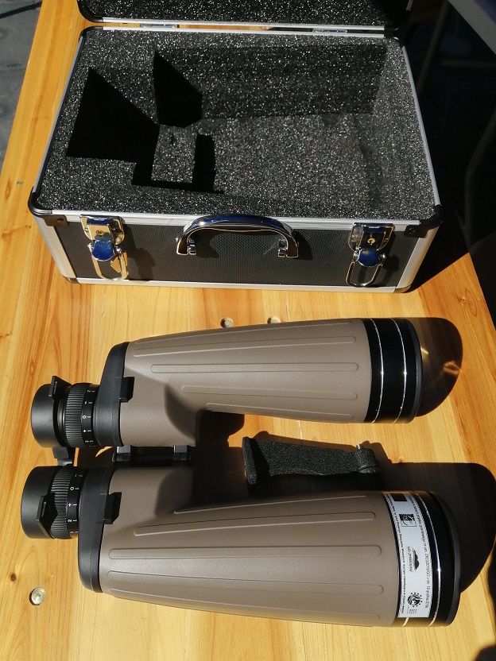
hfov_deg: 53.1
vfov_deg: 67.3
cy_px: 330
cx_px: 248
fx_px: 497
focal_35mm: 26
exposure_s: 1/3021
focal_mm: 3.6
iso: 50
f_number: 1.8
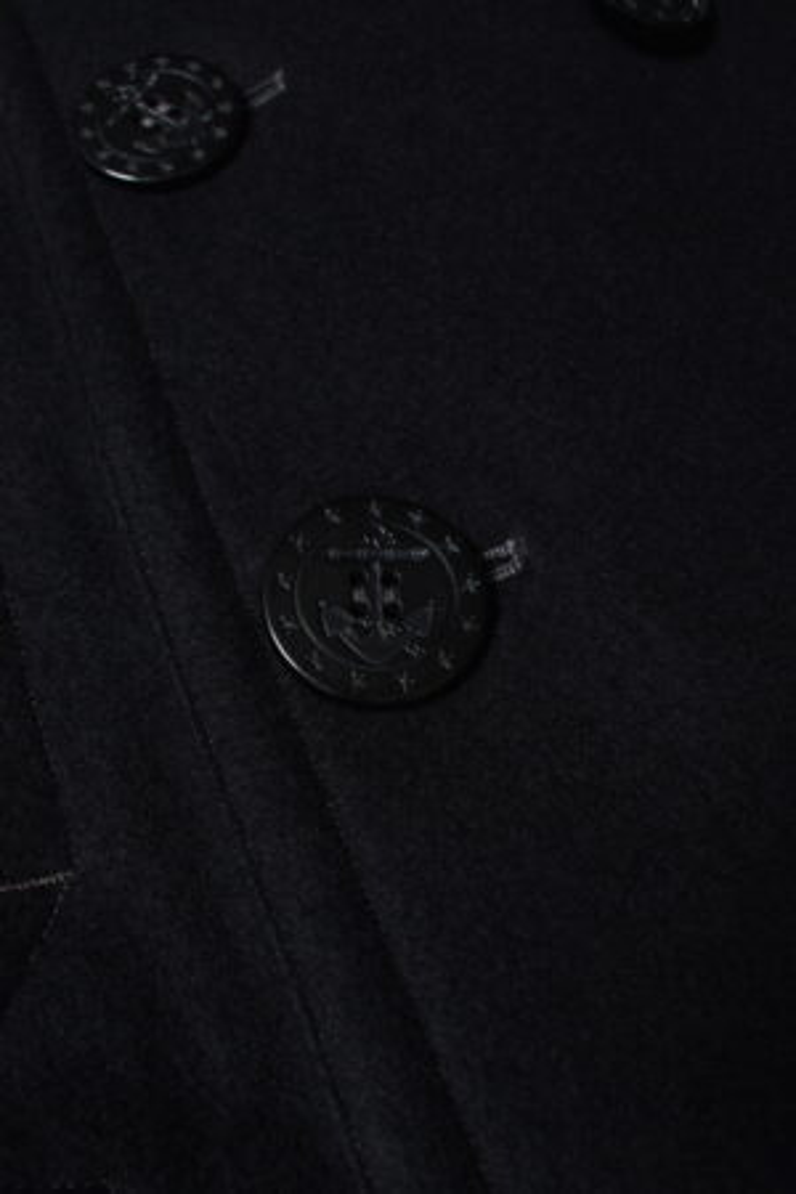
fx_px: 1144
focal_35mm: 34
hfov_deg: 38.4
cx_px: 398
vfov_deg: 55.1
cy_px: 597
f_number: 10
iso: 100
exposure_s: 1/125
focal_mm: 23
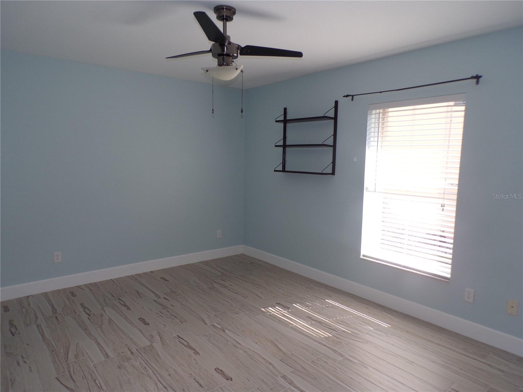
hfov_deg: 71.6
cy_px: 196
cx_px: 262
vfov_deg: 56.8
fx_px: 363
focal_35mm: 24
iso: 80
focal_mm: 4.3
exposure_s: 1/80
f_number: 4.3
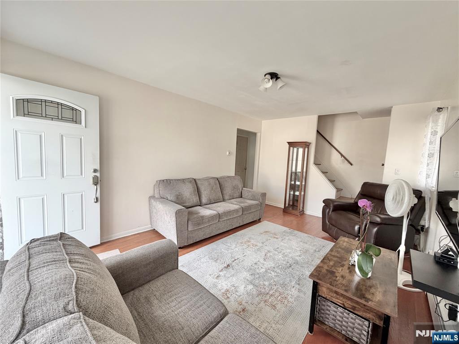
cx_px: 230
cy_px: 172
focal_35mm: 14
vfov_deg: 85.7
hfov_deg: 102.1
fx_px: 186
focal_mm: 2.22
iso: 200
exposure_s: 1/121
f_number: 2.2
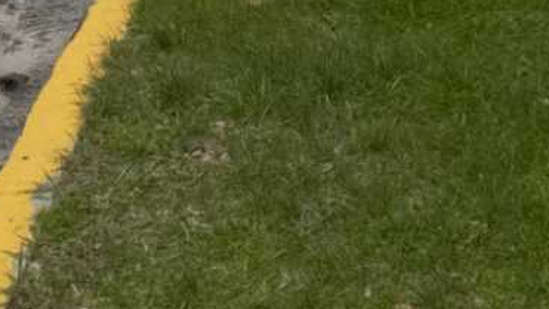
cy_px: -614
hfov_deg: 10.3
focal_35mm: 208
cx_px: 476
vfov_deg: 5.5
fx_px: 3029
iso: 3200
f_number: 18
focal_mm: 24
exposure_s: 1/60
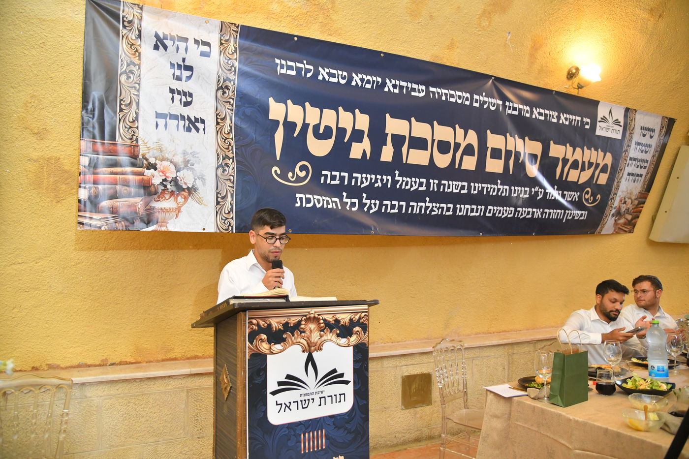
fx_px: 459
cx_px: 344
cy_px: 230
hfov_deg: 73.8
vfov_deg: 53.1
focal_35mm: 24
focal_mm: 24
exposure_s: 1/200
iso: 1600
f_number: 4
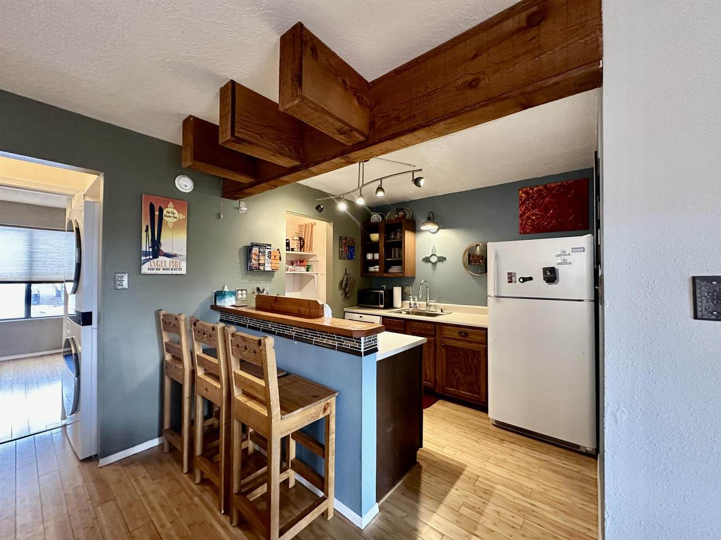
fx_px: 292
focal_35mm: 14
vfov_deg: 85.7
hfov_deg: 102.1
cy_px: 270
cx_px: 360
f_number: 2.2
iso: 500
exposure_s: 1/60
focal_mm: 2.22
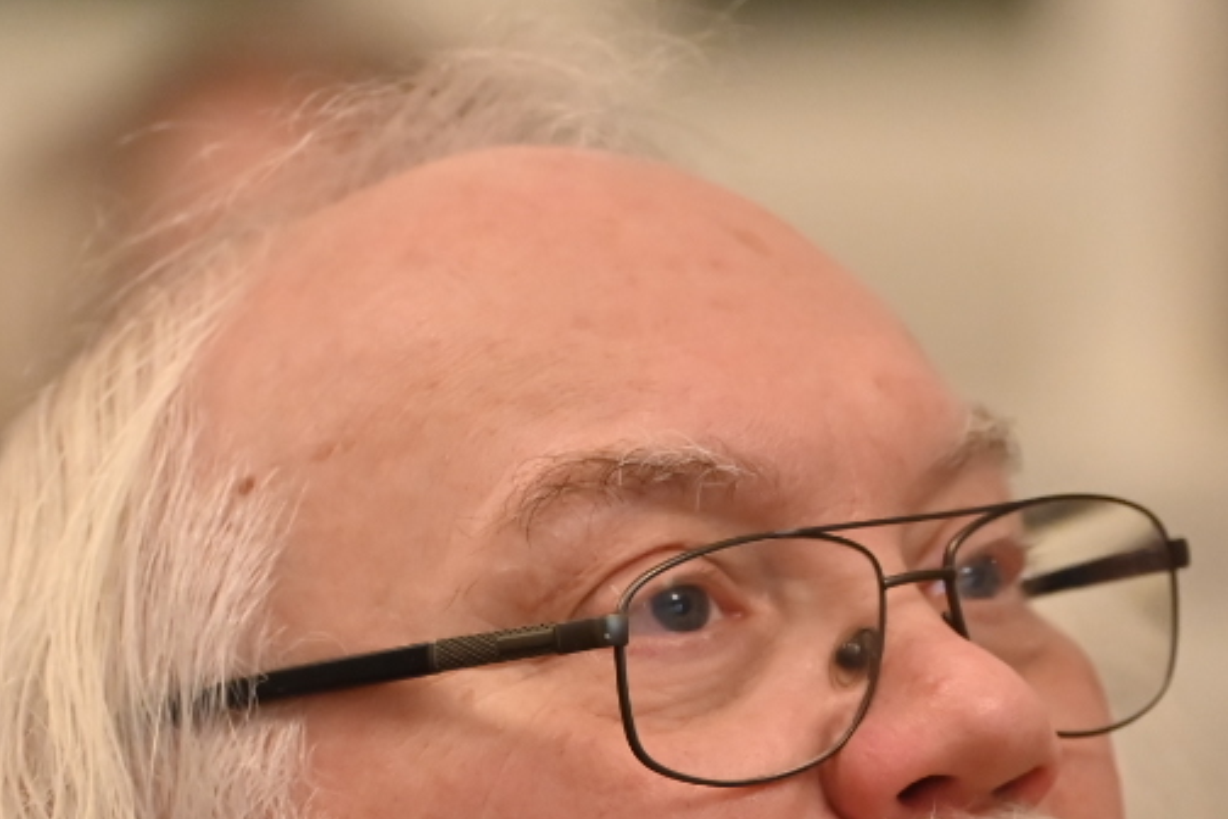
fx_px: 18077
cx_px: 750
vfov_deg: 2.6
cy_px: 919
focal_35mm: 530
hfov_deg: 3.9
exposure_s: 1/200
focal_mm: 165
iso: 1800
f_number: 2.8
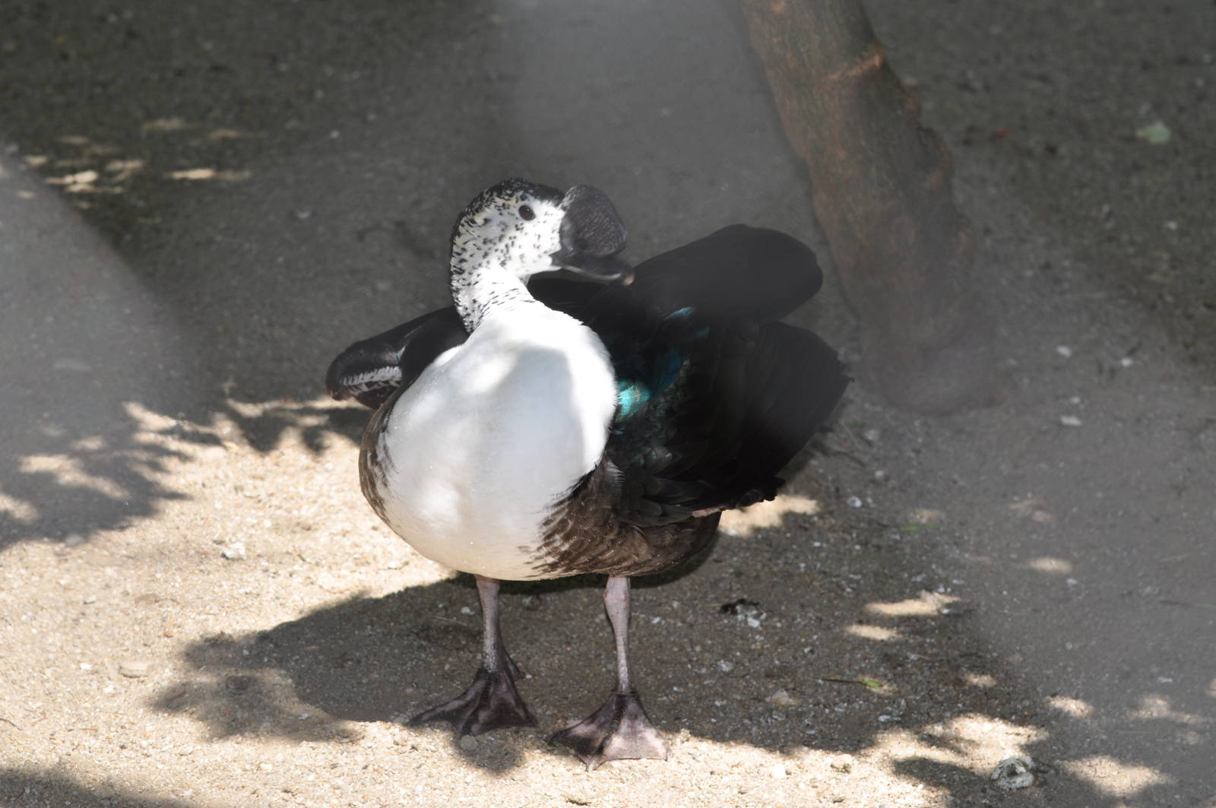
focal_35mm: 105
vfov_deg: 13.0
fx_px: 3543
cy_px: 404
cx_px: 608
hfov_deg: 19.5
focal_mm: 70
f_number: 7.1
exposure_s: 1/200
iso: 200
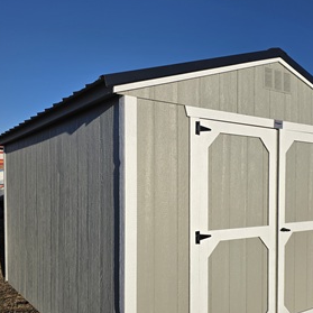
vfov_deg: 46.5
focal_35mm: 35
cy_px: 208
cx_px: 172
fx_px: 358
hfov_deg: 47.2
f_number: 1.7
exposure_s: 1/7944
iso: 64
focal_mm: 6.3
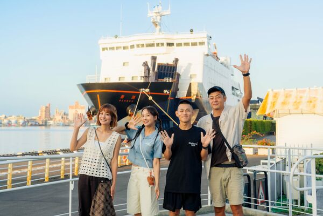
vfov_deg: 26.0
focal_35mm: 52
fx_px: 467
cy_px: 108
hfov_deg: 38.2
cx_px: 162
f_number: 5.6
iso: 200
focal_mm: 52
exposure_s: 1/200
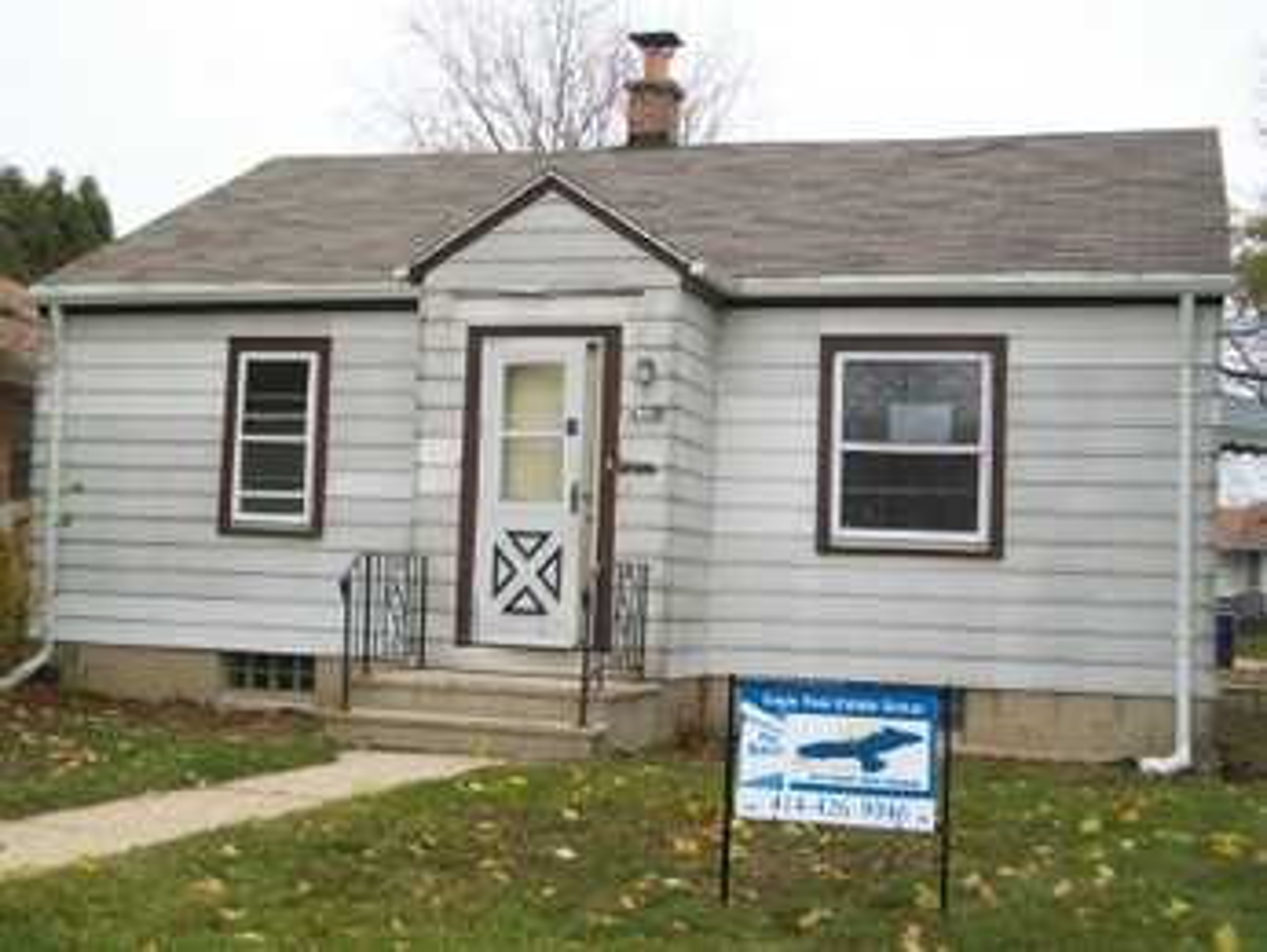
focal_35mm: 50
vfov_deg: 29.1
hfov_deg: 38.2
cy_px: 476
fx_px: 1831
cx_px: 634
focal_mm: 8.8
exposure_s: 1/100
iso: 64
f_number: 3.6
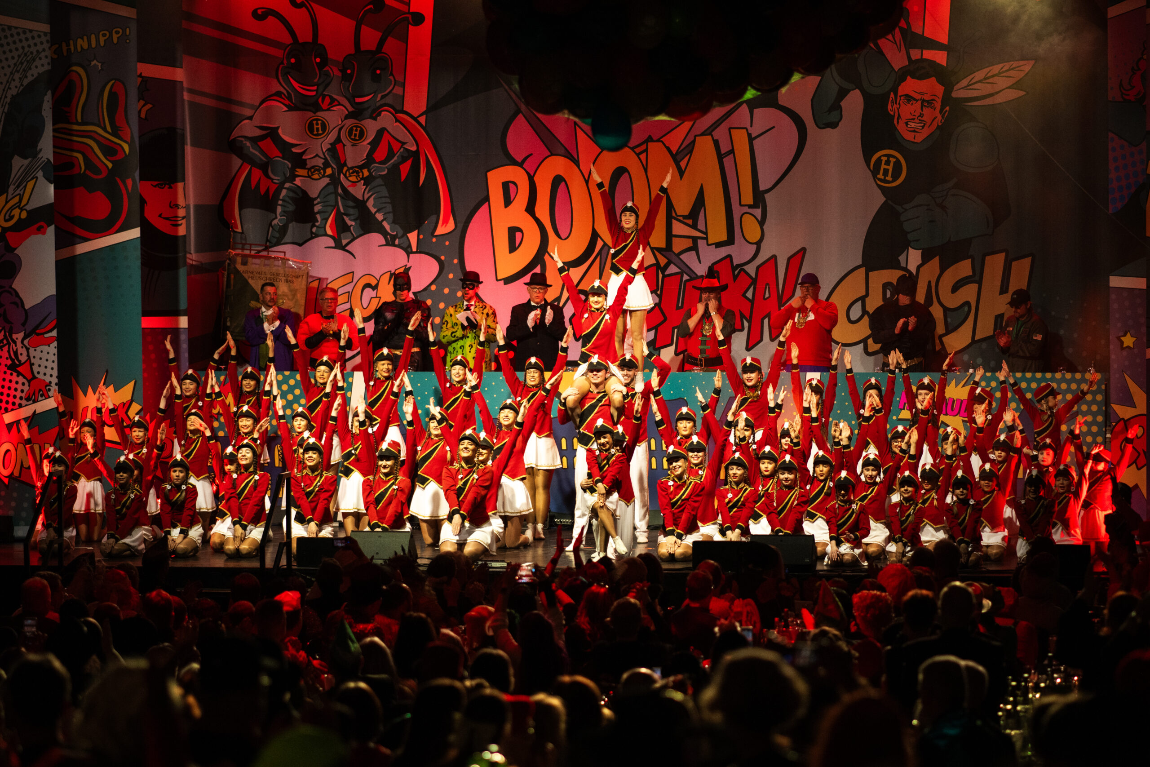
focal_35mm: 128
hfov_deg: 16.0
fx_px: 4089
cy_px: 384
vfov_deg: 10.7
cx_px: 575
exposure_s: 1/1250
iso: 1250
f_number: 1.8
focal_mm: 85.7
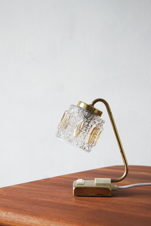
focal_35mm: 60
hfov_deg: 22.6
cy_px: 113
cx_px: 76
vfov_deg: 33.4
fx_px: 378
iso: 400
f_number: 5.6
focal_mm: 40
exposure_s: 1/40
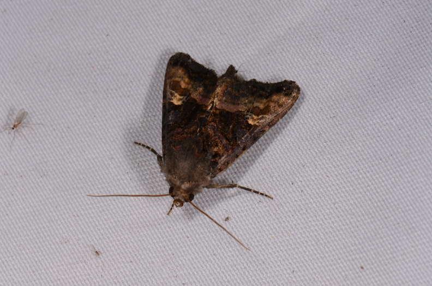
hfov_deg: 16.1
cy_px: 143
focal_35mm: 128
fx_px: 1526
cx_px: 216
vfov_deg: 10.7
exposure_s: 1/60
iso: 100
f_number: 25
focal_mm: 85
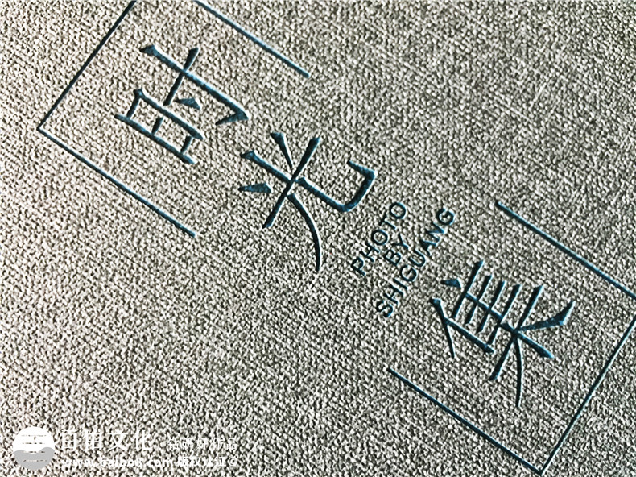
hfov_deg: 61.7
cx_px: 318
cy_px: 238
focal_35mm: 29
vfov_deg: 48.2
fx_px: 533
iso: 100
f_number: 2.2
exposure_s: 1/33
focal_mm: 4.15
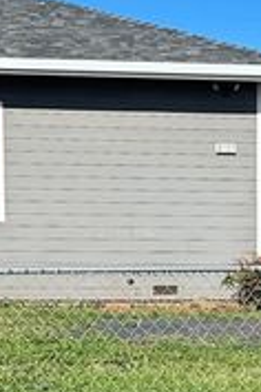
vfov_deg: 19.8
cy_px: 307
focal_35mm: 102
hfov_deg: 13.2
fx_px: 1109
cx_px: 283
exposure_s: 1/1669
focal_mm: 5.7
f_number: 1.5
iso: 50
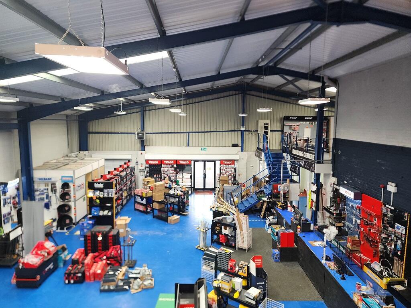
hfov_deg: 73.9
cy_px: 154
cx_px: 206
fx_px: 273
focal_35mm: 23
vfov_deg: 58.9
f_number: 1.8
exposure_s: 1/120
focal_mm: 6.4
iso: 200
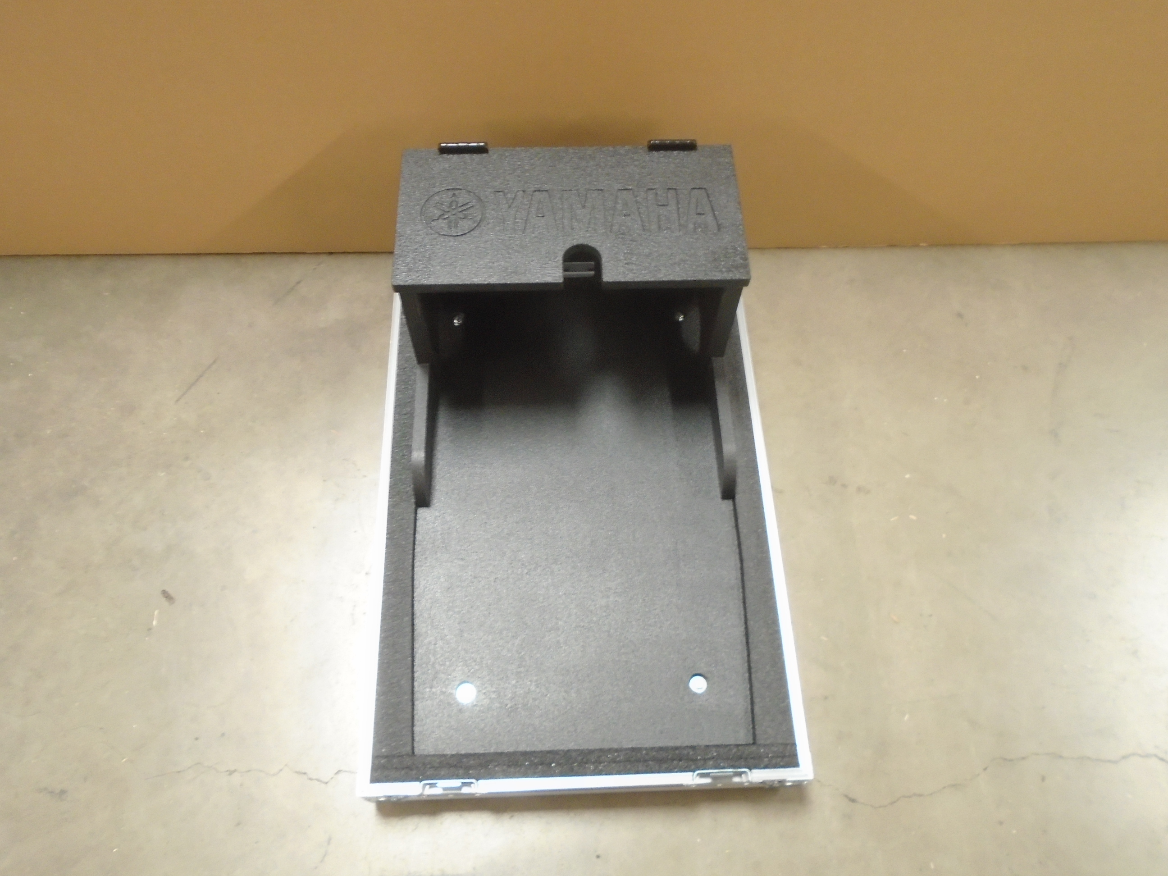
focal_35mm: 26
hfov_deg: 67.3
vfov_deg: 53.1
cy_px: 438
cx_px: 584
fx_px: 877
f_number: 3.2
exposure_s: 1/13
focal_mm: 4.6
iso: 400
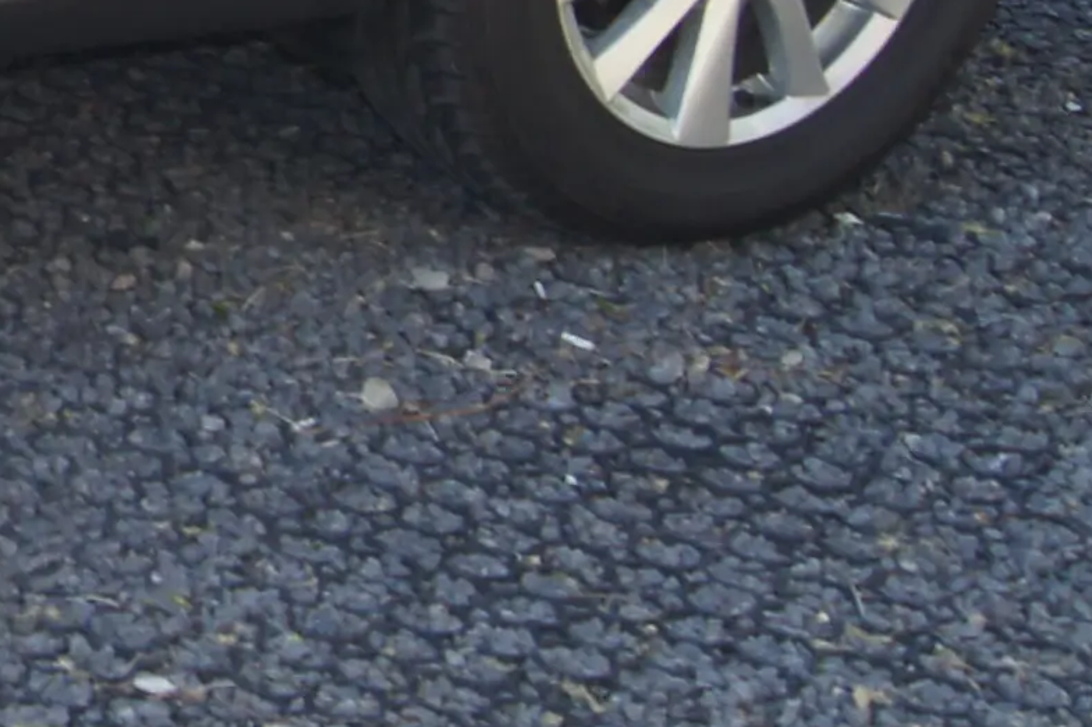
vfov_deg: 9.1
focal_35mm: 147
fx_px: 4457
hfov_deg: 12.4
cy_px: -298
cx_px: -1082
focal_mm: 20
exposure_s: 1/100
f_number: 6.3
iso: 100
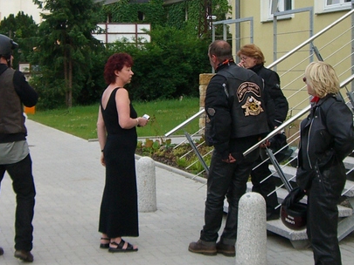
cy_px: 93
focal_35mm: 75
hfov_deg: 26.0
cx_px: 195
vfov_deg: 19.6
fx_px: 767
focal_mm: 6.2
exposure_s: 1/200
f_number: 2.7
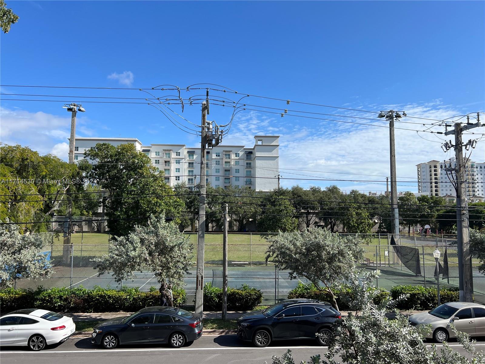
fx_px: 364
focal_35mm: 26
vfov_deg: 53.1
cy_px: 182
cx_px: 242
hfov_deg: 67.3
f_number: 1.5
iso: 50
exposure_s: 1/4444
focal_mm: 5.7
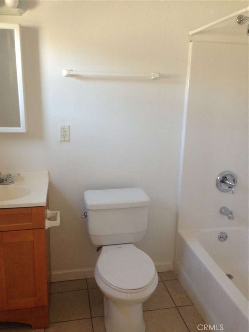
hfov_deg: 42.9
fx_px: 317
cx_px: 124
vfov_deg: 55.4
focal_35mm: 33
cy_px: 166
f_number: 2.4
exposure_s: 1/20
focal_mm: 4.12
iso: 100
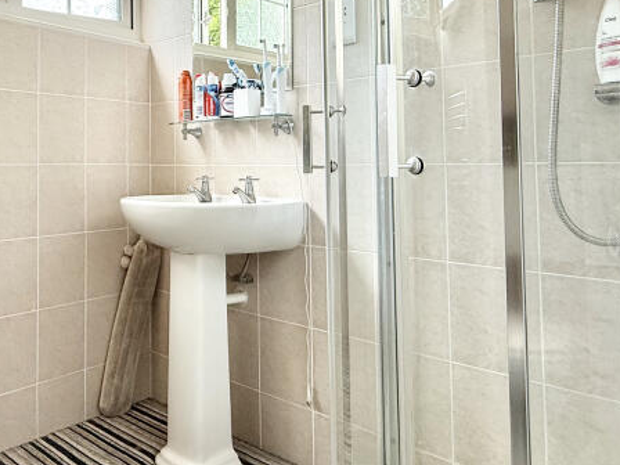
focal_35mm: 32
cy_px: 145
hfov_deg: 54.4
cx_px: 161
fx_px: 573
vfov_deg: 43.4
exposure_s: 1/99
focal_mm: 2.22
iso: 100
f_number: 2.2
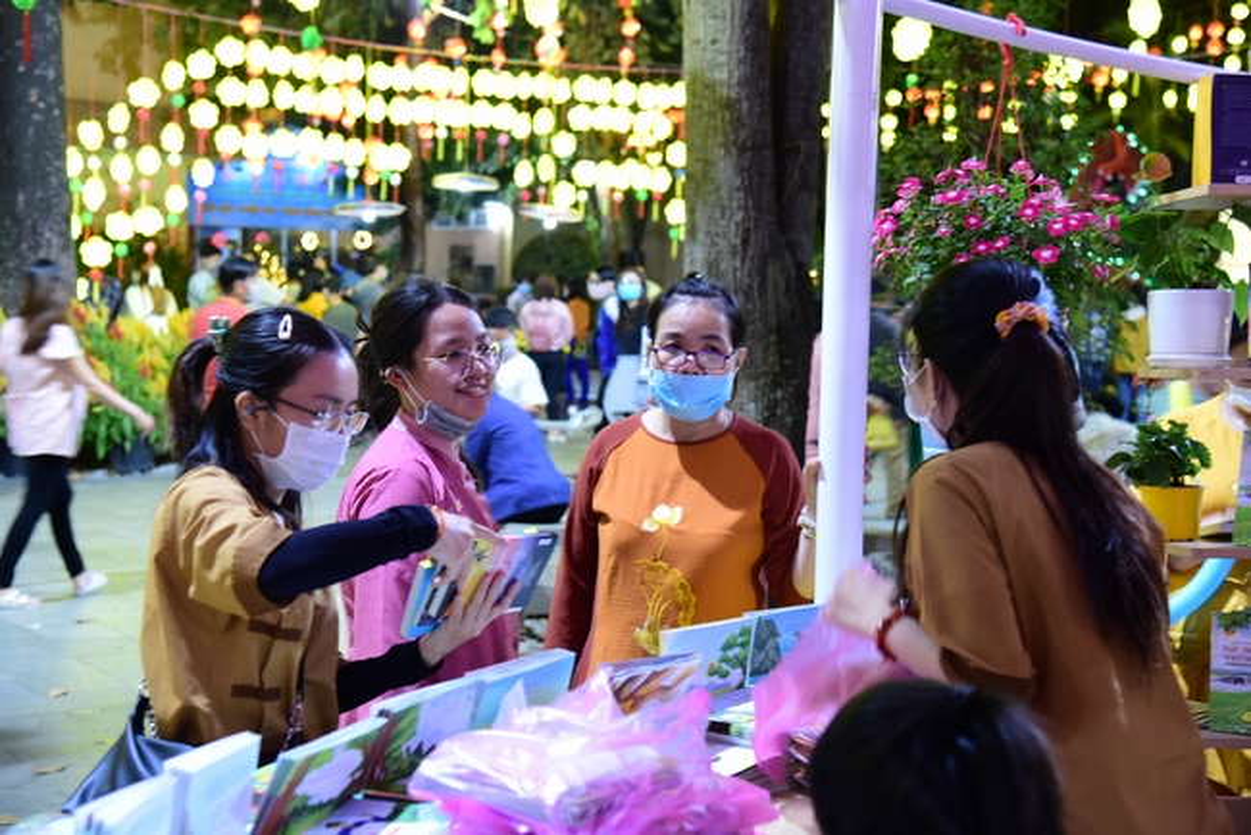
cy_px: 418
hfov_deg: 36.2
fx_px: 1912
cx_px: 626
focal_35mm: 55
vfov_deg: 24.6
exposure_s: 1/20
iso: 2000
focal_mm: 55
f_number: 4.5
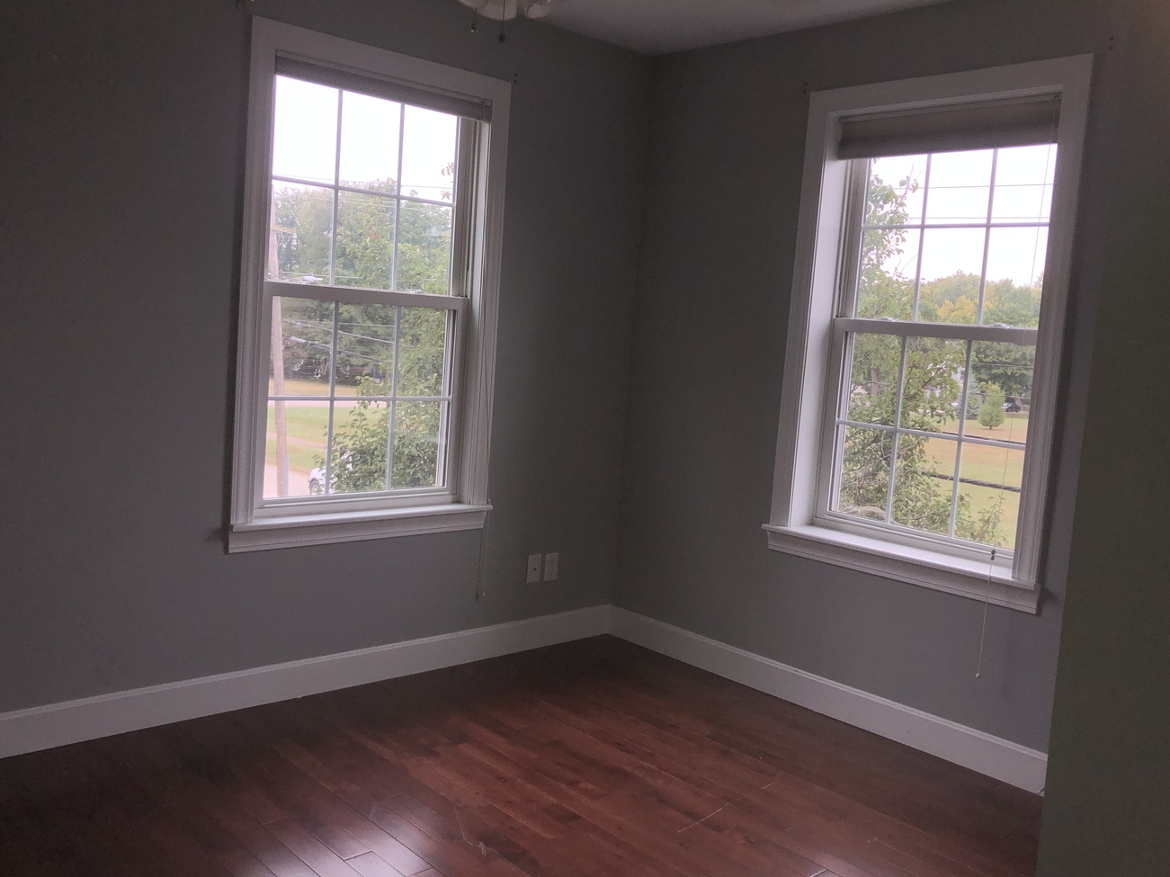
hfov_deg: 58.4
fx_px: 1047
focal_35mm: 31
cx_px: 586
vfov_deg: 45.4
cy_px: 396
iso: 20
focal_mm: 3.99
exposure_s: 1/144
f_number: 1.8
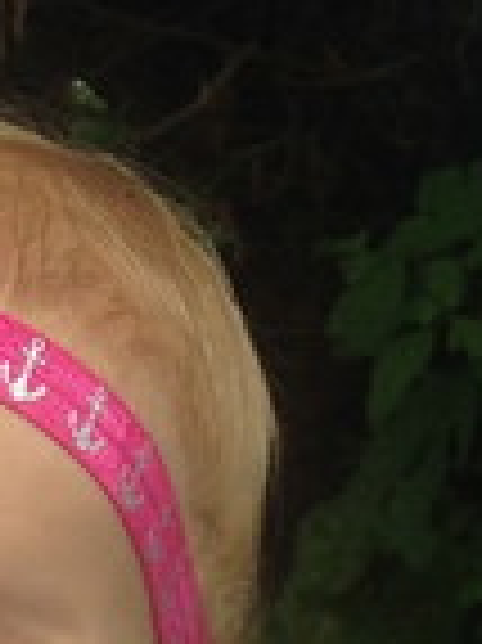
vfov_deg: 7.6
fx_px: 4388
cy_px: 1725
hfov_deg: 6.2
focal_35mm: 236
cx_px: -252
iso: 50
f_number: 2.4
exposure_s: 1/359
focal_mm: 4.12
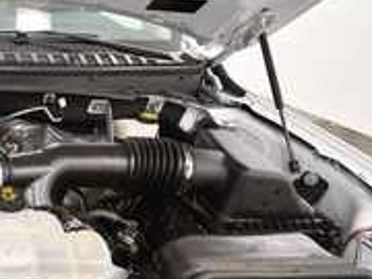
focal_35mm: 32
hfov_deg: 44.0
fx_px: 344
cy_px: 187
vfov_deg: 43.5
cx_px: -35
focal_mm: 10
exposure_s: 1/125
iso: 1250
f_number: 4.5
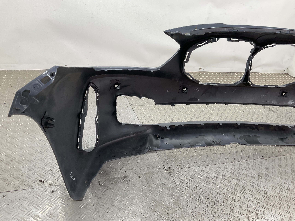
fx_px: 247
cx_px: 148
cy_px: 110
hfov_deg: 61.7
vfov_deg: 48.2
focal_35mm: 29
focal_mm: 3
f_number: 1.8
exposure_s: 1/100
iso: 25
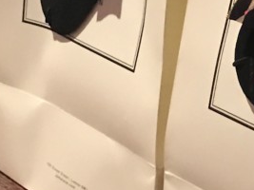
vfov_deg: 9.8
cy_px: 14
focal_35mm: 151
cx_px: 294
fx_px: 1107
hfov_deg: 12.8
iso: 100
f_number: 1.8
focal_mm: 3.99
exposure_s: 1/6
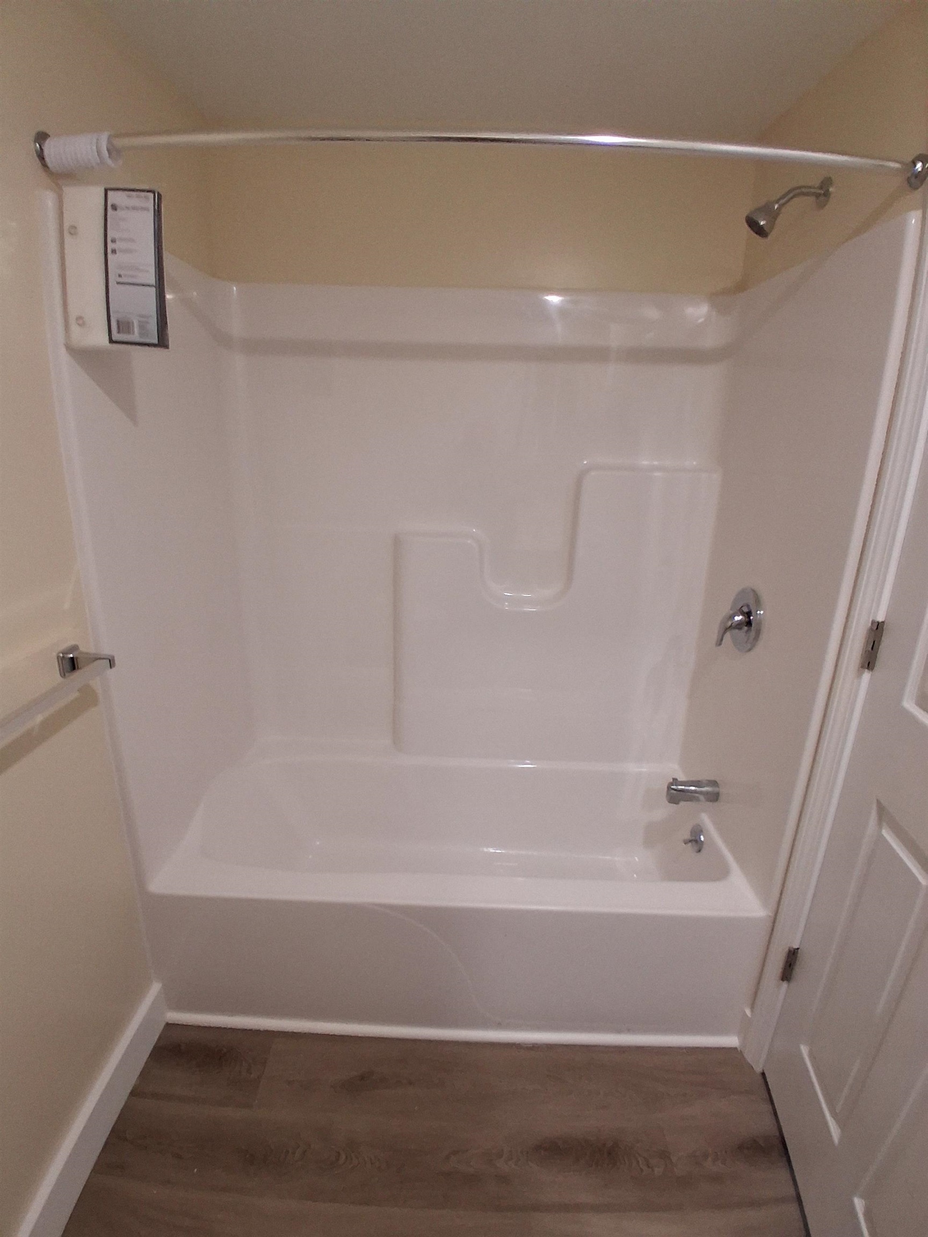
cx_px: 464
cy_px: 618
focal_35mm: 17
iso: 250
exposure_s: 1/40
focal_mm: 1.4
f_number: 2.2
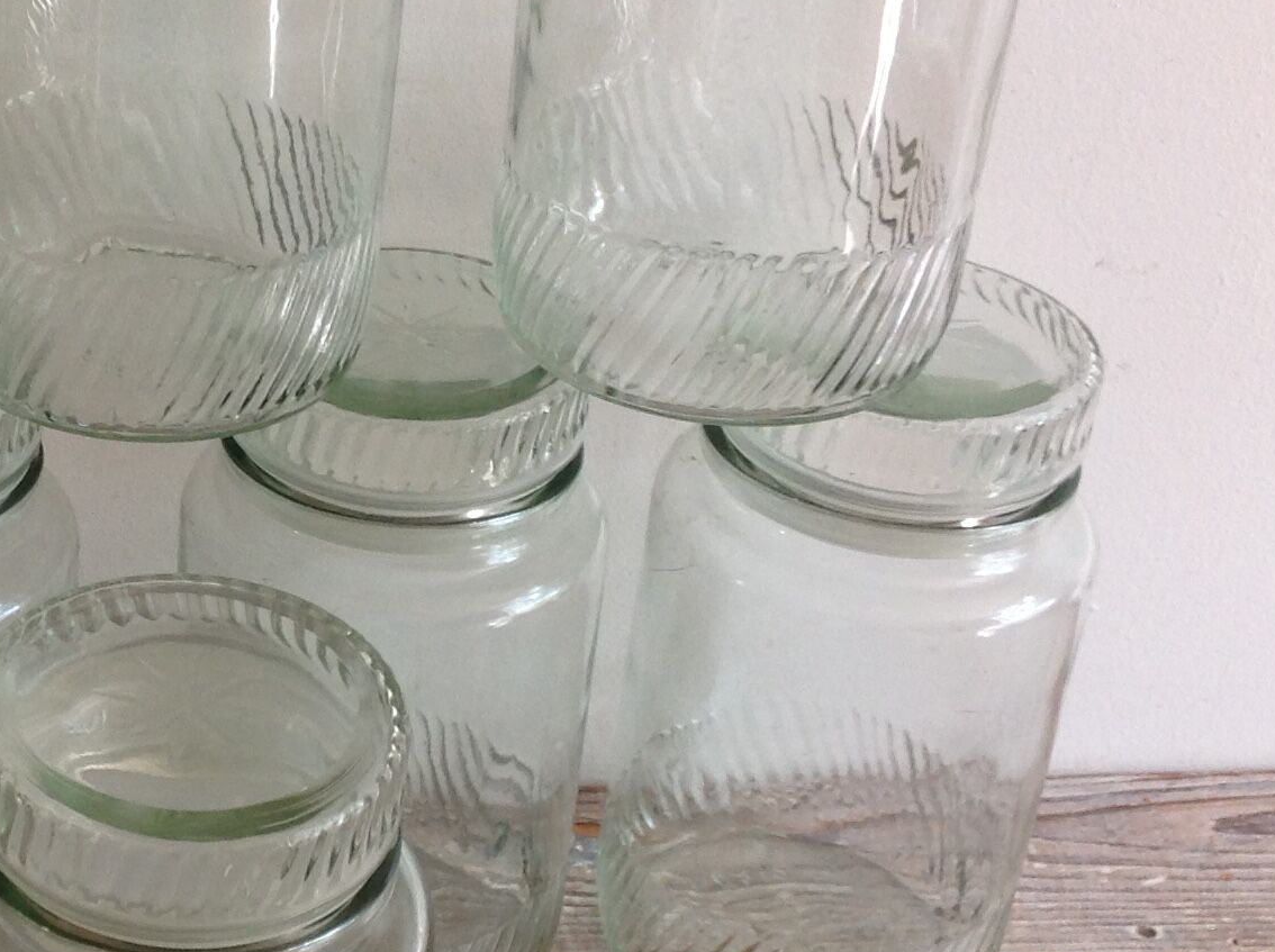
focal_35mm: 80
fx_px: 2942
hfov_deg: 23.6
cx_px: 48
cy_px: 468
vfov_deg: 18.4
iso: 50
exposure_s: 1/15
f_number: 2.4
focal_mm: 4.28
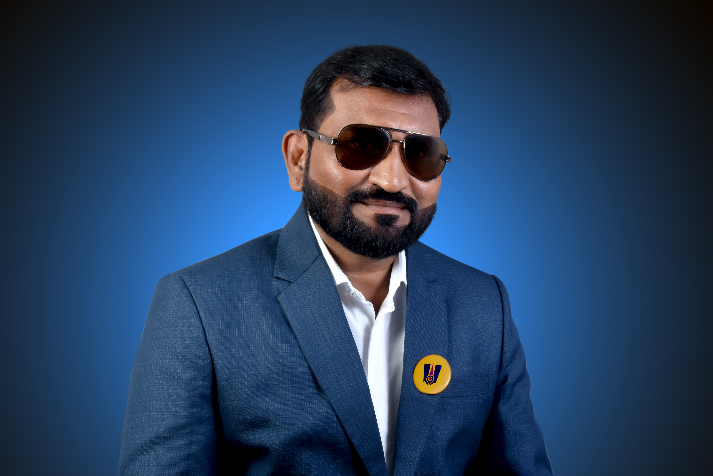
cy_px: 238
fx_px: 1188
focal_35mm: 60
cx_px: 356
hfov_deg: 33.4
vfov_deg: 22.6
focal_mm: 40
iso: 200
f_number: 10
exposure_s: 1/250
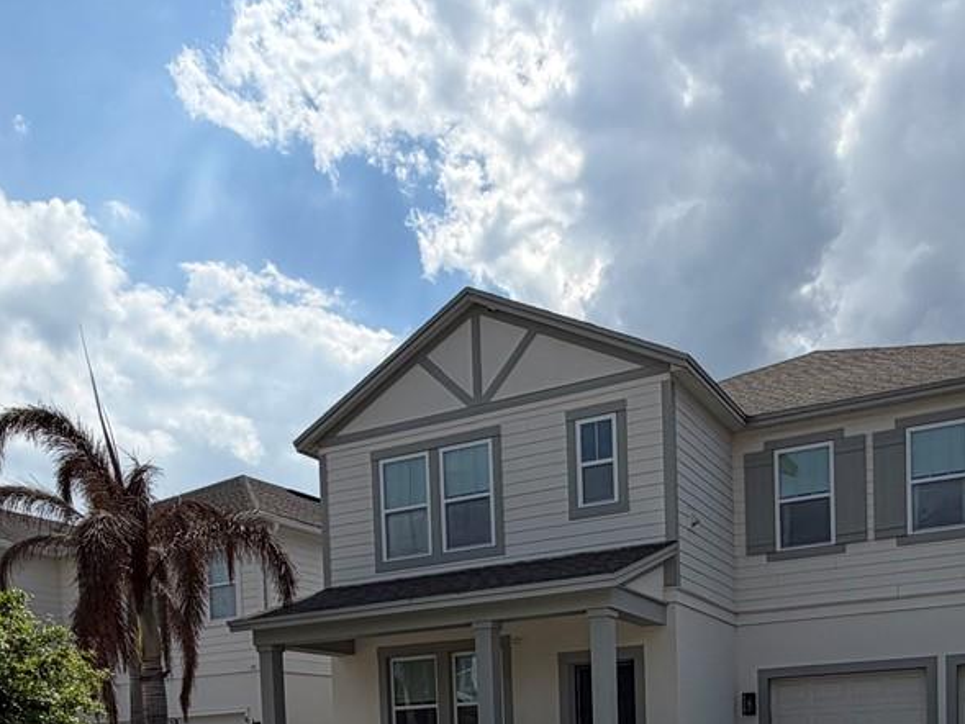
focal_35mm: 38
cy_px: 822
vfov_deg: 32.5
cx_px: 523
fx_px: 1060
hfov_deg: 48.9
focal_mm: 2.22
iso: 20
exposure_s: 1/1848
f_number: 2.2
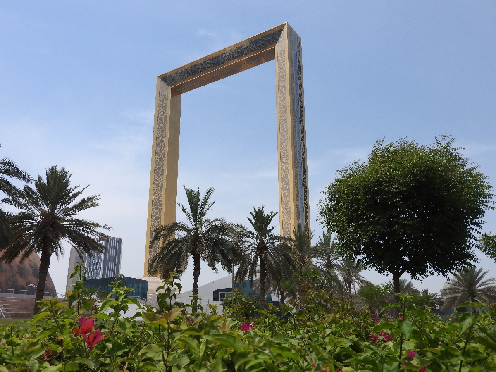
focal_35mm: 30
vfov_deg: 46.8
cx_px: 248
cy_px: 186
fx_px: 430
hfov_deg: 60.0
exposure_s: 1/1600
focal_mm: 5.4
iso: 100
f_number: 3.5
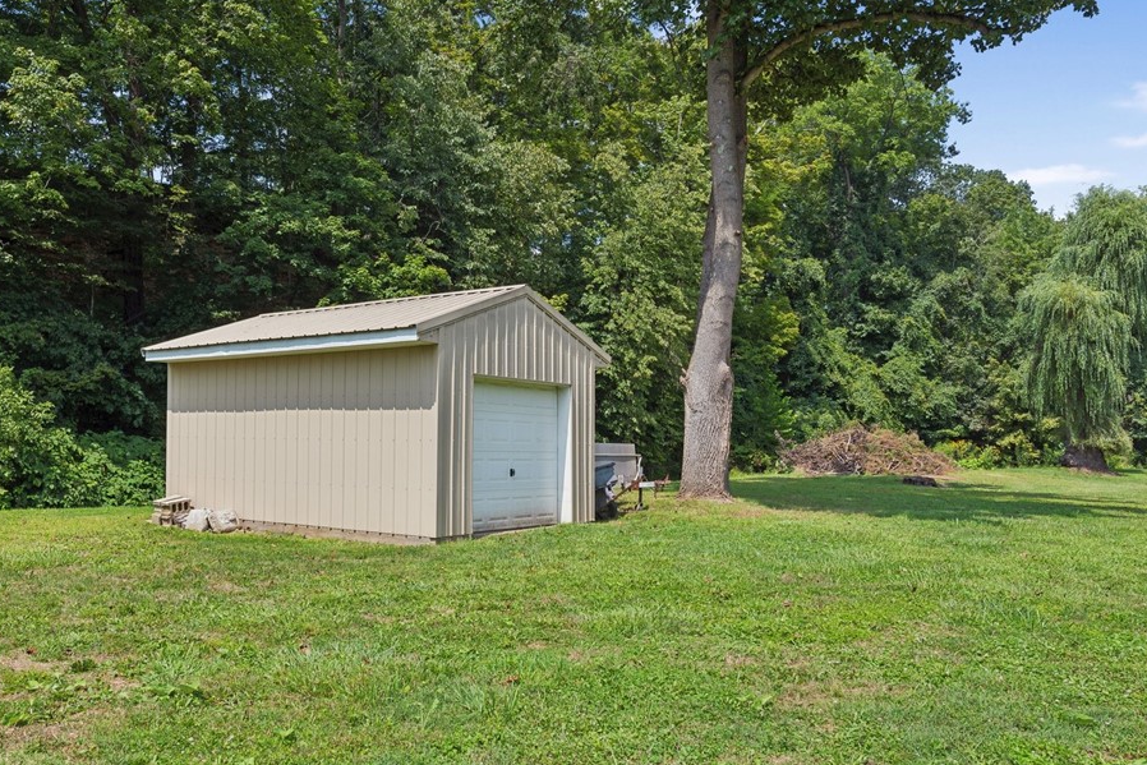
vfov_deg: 44.9
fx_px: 924
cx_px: 473
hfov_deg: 63.2
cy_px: 432
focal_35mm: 29
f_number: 11
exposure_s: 1/400
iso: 80
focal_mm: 24
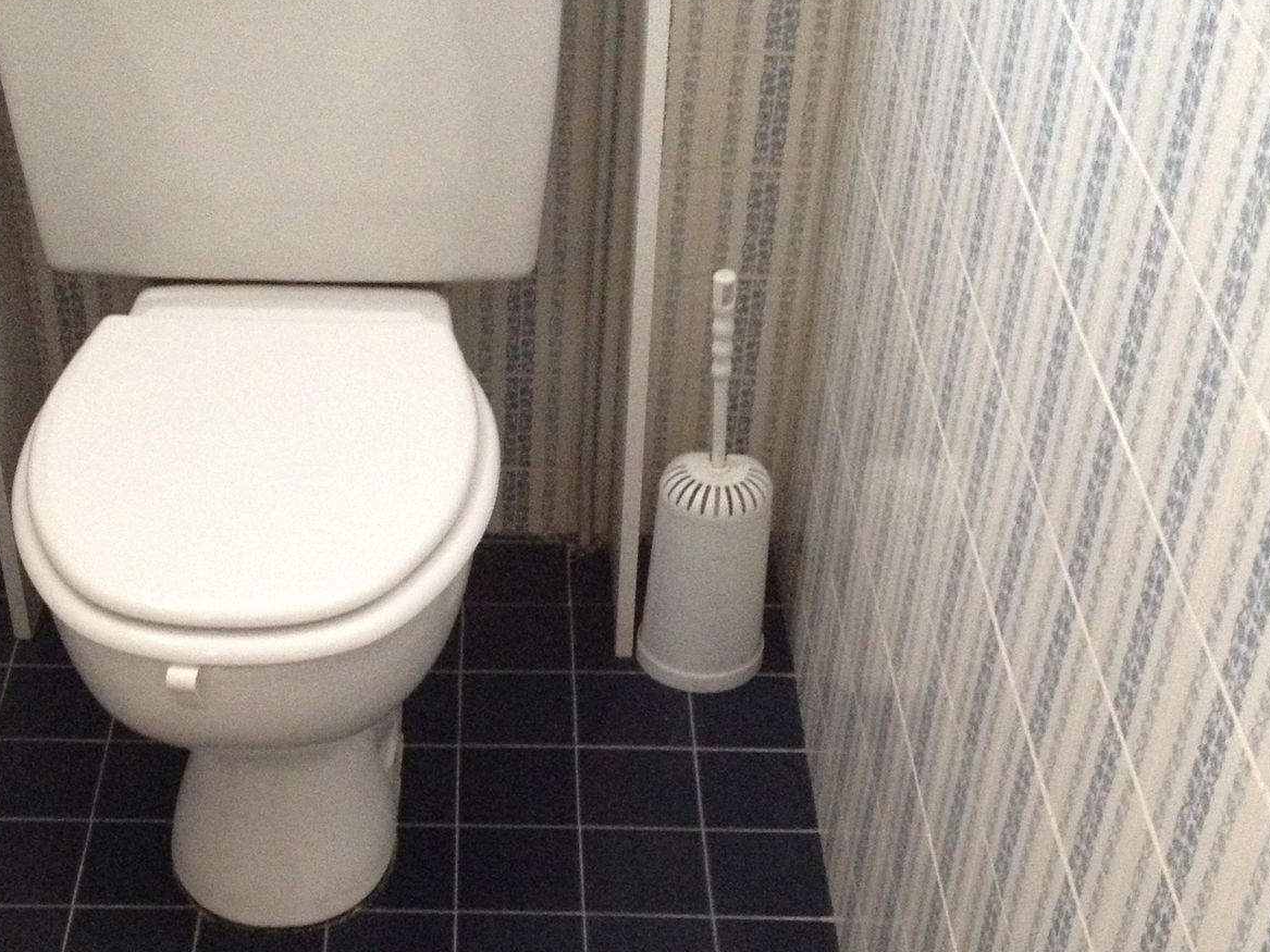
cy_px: 711
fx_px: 2348
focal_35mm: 64
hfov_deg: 30.1
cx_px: 423
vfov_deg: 22.7
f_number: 2.4
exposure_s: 1/15
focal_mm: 4.28
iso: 500
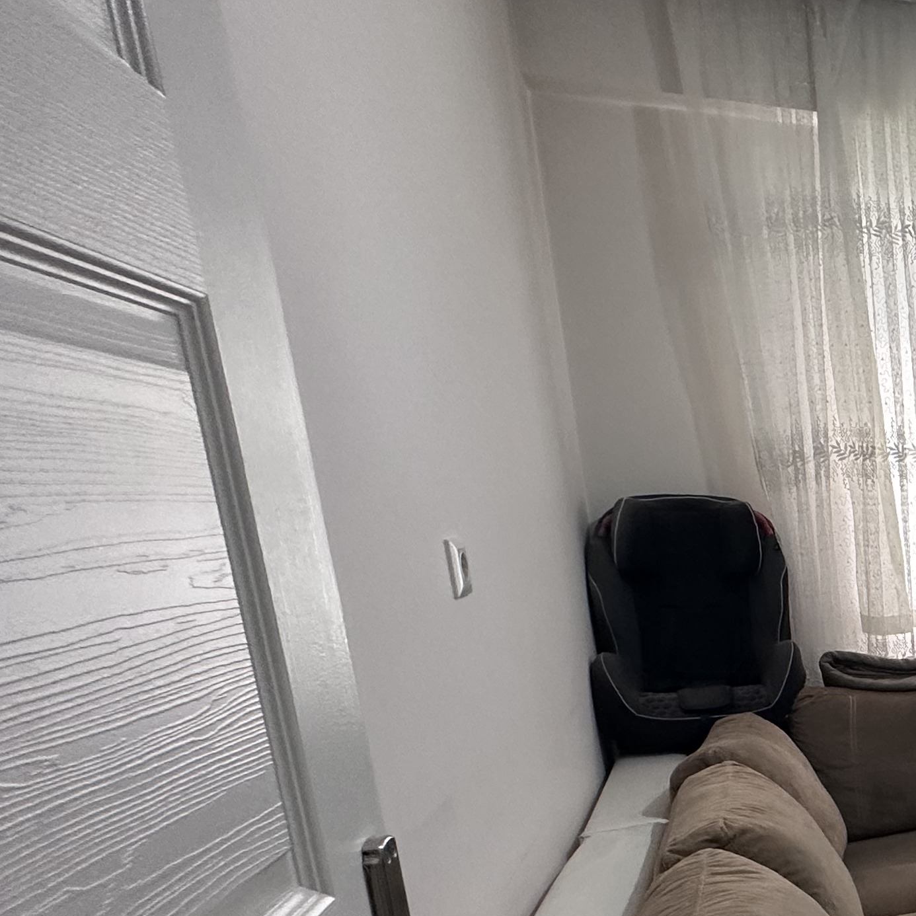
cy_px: 666
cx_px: 1311
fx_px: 1078
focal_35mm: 36
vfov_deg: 44.8
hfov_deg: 30.4
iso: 200
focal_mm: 2.22
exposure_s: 1/50
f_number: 2.2
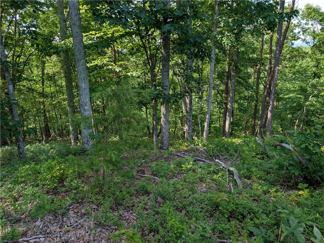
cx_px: 162
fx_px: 225
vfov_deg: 56.9
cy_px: 122
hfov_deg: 71.5
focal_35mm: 24
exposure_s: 1/157
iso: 19
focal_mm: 6.9
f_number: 1.68
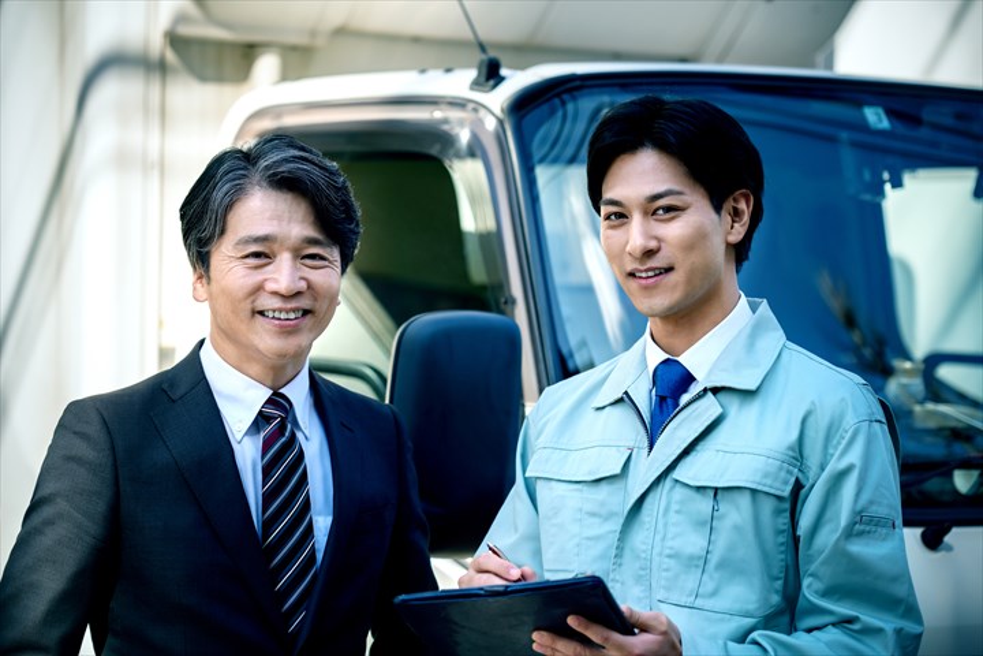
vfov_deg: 15.2
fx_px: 2457
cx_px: 492
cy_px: 328
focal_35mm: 90
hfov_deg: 22.6
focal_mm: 90
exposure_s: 1/3200
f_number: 2.8
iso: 400
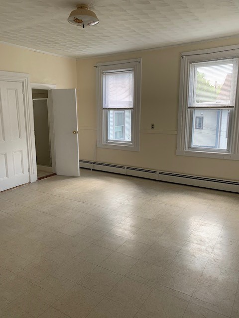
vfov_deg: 67.3
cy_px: 159
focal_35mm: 26
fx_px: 239
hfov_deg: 53.1
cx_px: 120
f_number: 1.8
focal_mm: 4.25
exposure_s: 1/121
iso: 40
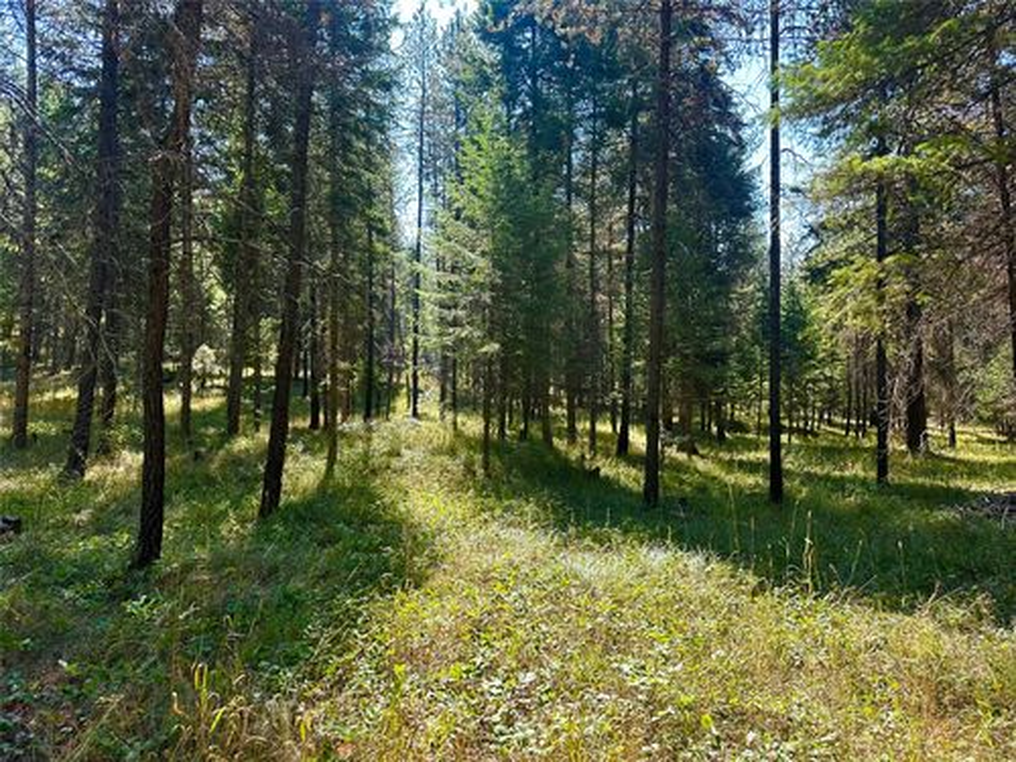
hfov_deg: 71.6
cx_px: 508
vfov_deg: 56.8
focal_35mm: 24
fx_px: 704
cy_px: 381
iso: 80
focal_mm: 6.86
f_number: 1.78
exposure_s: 1/762
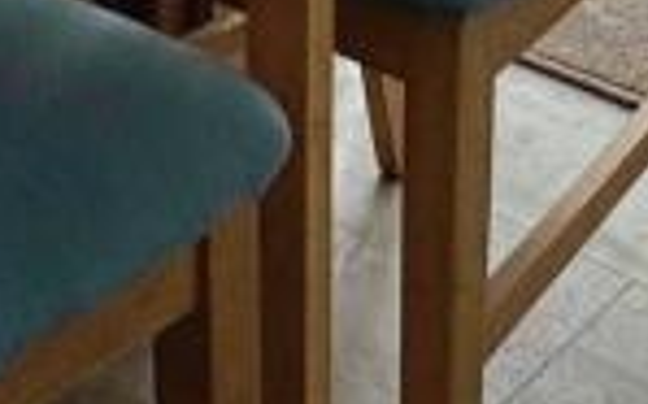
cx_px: 374
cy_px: -1006
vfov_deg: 8.9
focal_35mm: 102
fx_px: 1801
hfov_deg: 20.4
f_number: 2.2
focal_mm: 2.22
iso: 40
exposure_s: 1/381
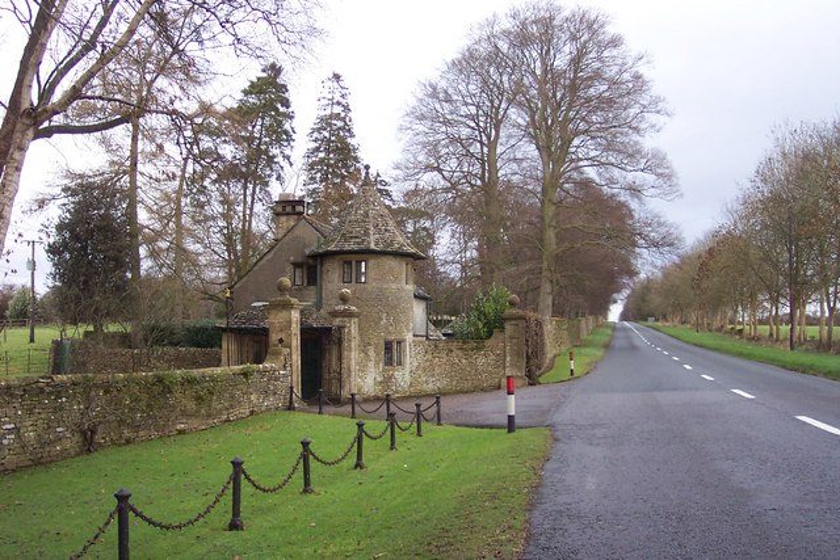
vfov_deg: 35.1
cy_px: 280
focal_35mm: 38
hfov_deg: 50.7
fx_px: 887
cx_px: 420
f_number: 2.8
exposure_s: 1/180
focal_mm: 8
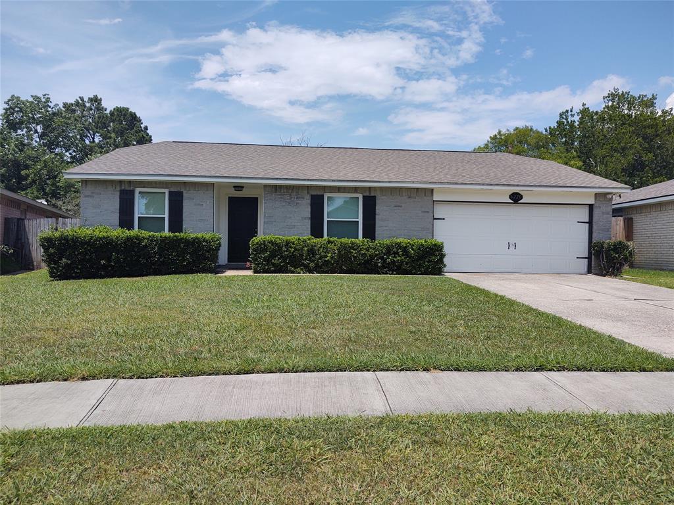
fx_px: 526
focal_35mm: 27
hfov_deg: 65.3
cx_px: 337
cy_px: 252
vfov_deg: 51.4
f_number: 1.7
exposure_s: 1/5903
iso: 100
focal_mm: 4.75
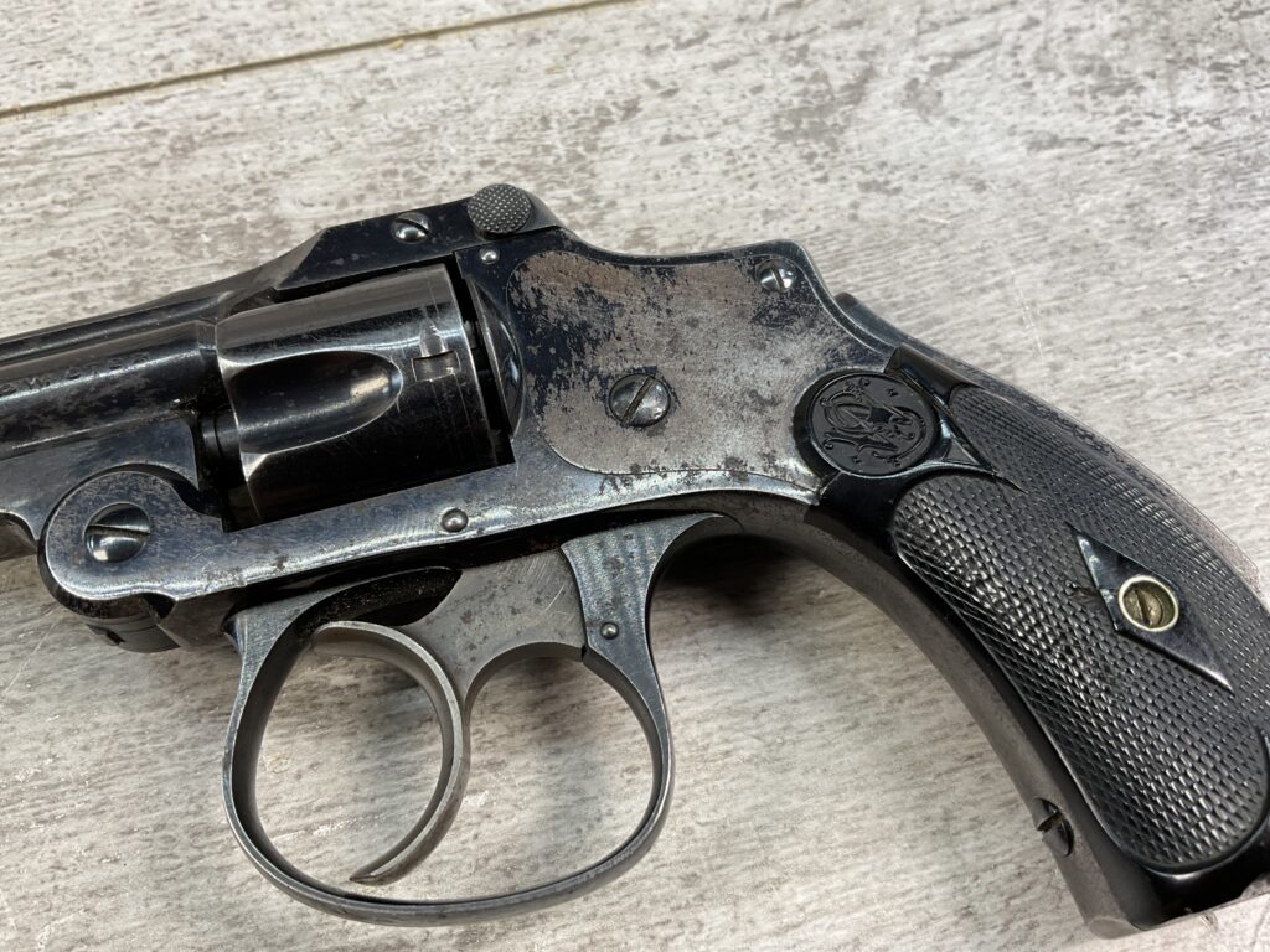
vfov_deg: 48.2
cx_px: 635
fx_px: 1064
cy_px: 476
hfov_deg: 61.7
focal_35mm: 29
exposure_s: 1/120
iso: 20
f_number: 1.8
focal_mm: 3
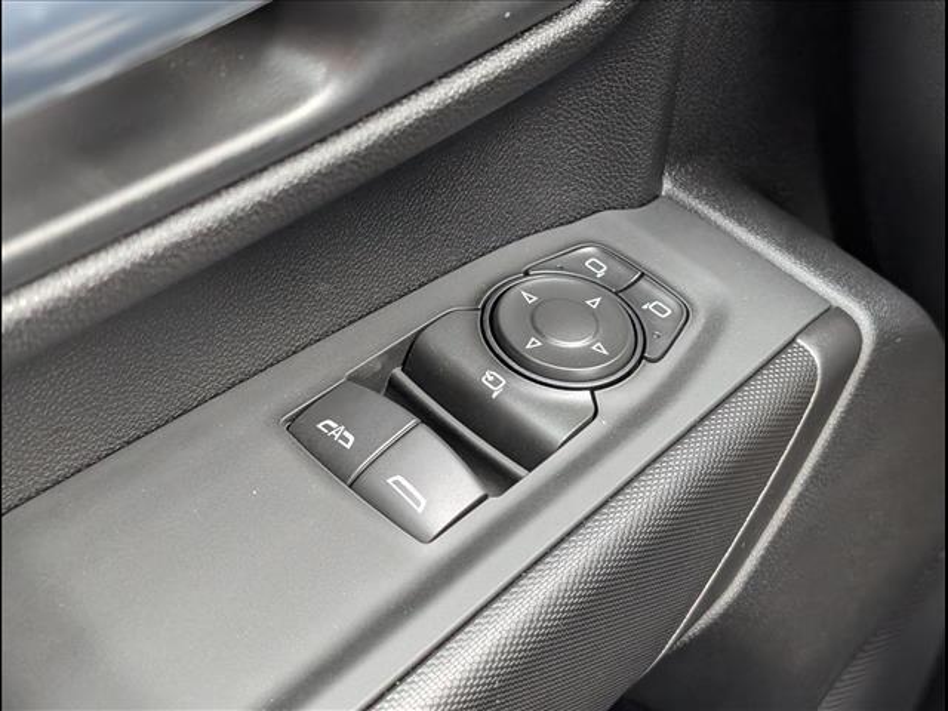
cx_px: 474
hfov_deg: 38.9
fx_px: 1342
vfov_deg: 29.7
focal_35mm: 49
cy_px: 356
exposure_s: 1/159
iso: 839
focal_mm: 6.9
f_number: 1.68
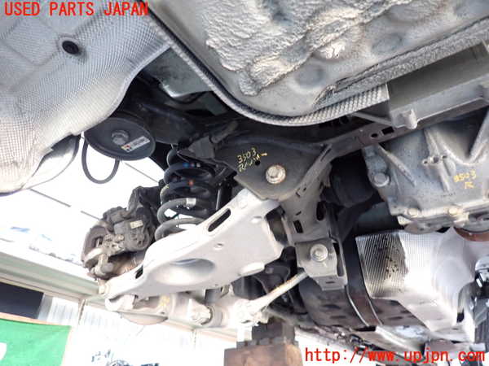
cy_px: 183
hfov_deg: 69.4
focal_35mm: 25
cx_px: 244
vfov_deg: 54.9
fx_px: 353
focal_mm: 4.5
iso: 500
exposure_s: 1/30
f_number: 2
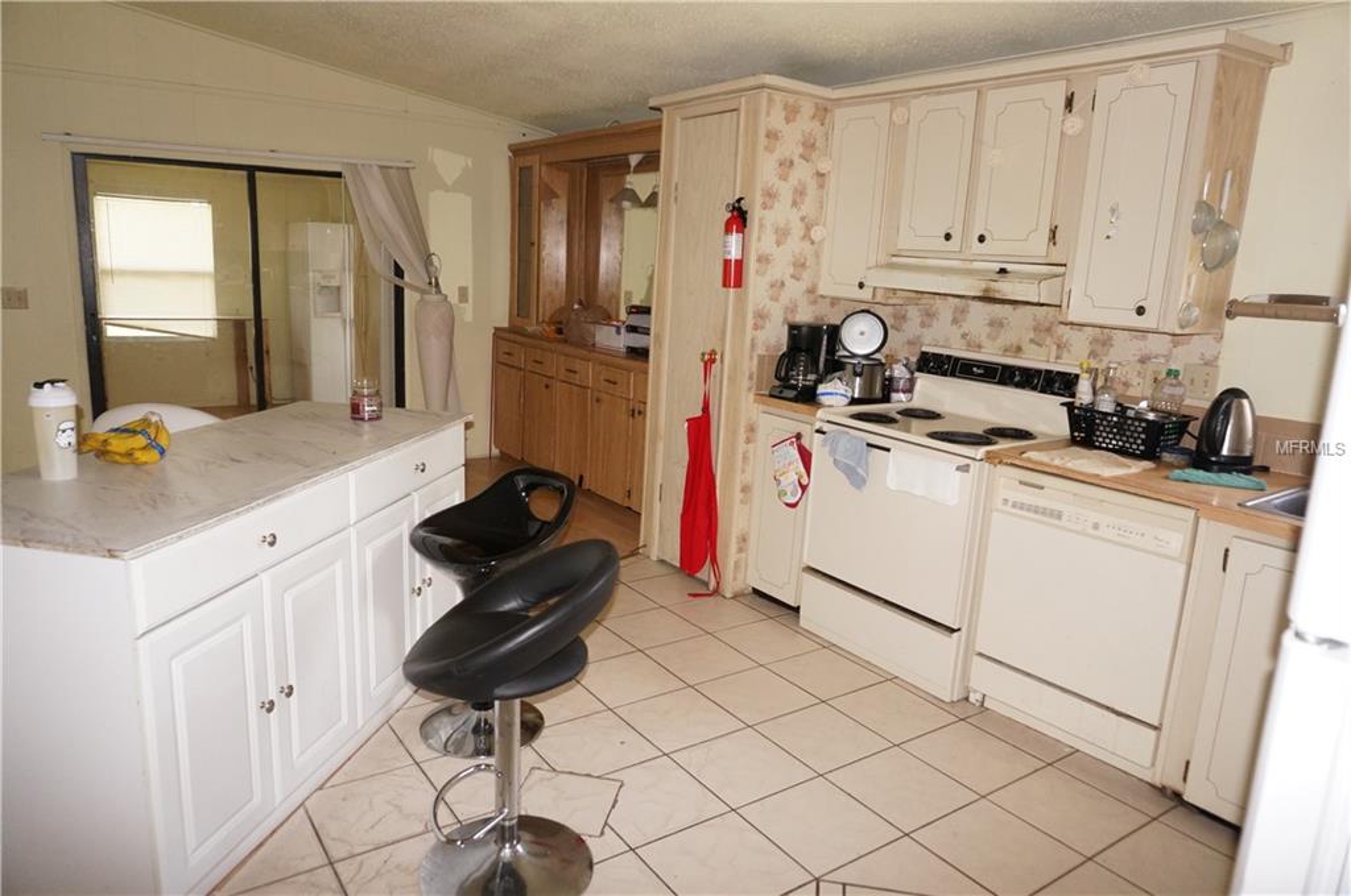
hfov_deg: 73.8
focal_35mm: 24
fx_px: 900
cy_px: 448
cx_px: 676
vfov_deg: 53.0
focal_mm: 16
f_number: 4
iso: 800
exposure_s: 1/160
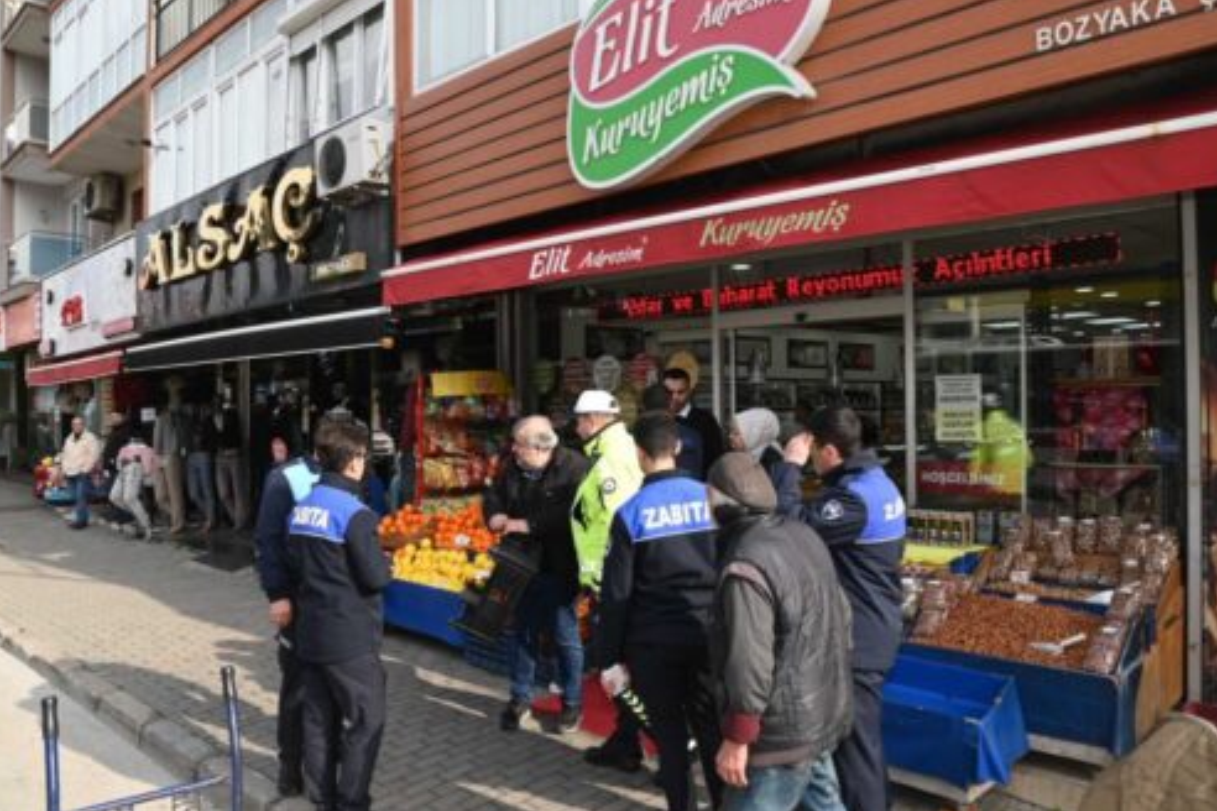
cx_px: 606
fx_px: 845
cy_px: 396
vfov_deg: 51.3
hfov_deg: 71.5
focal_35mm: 25
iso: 100
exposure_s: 1/160
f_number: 6.3
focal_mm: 16
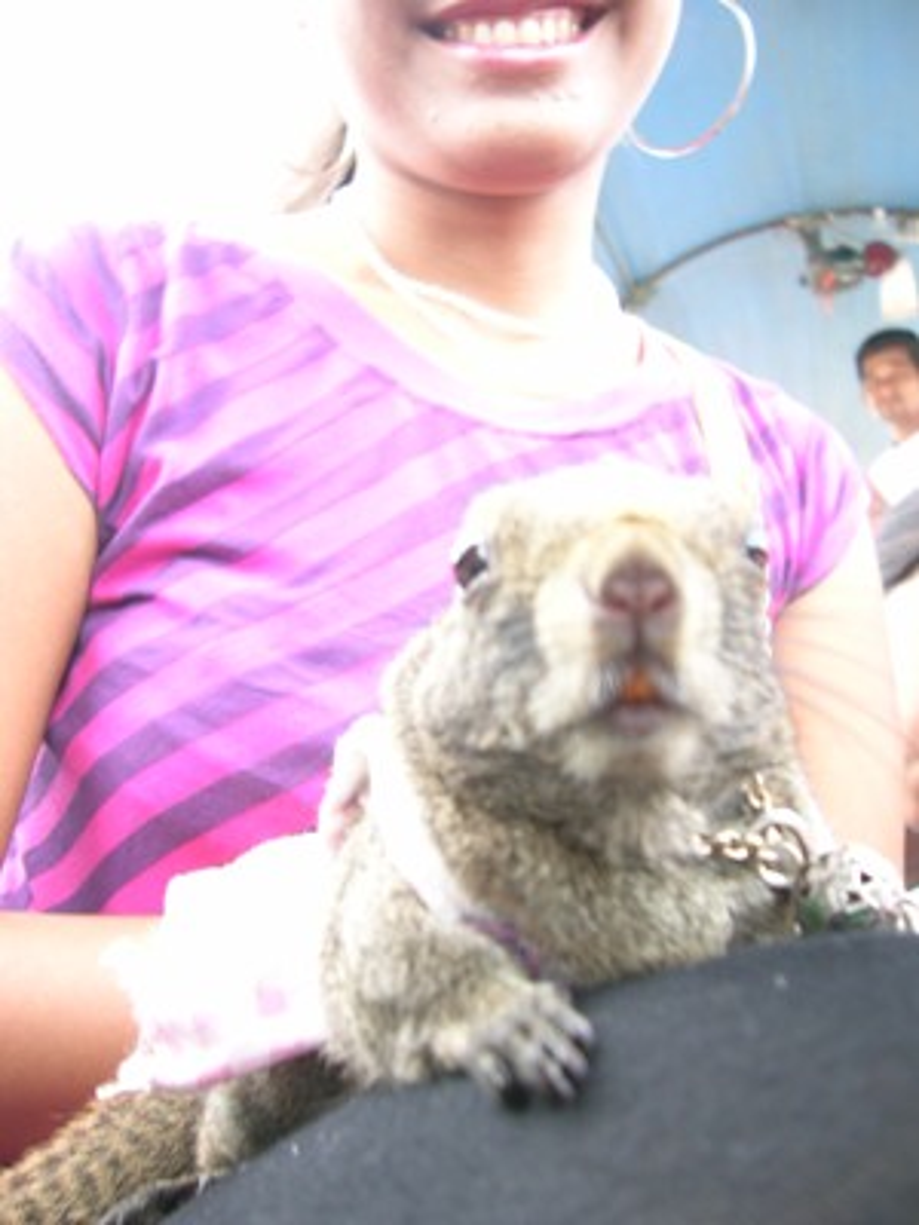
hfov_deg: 40.7
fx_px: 1239
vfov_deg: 52.6
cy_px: 612
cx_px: 460
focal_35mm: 35
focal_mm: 5.4
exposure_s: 1/49.2
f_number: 2.8
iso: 50
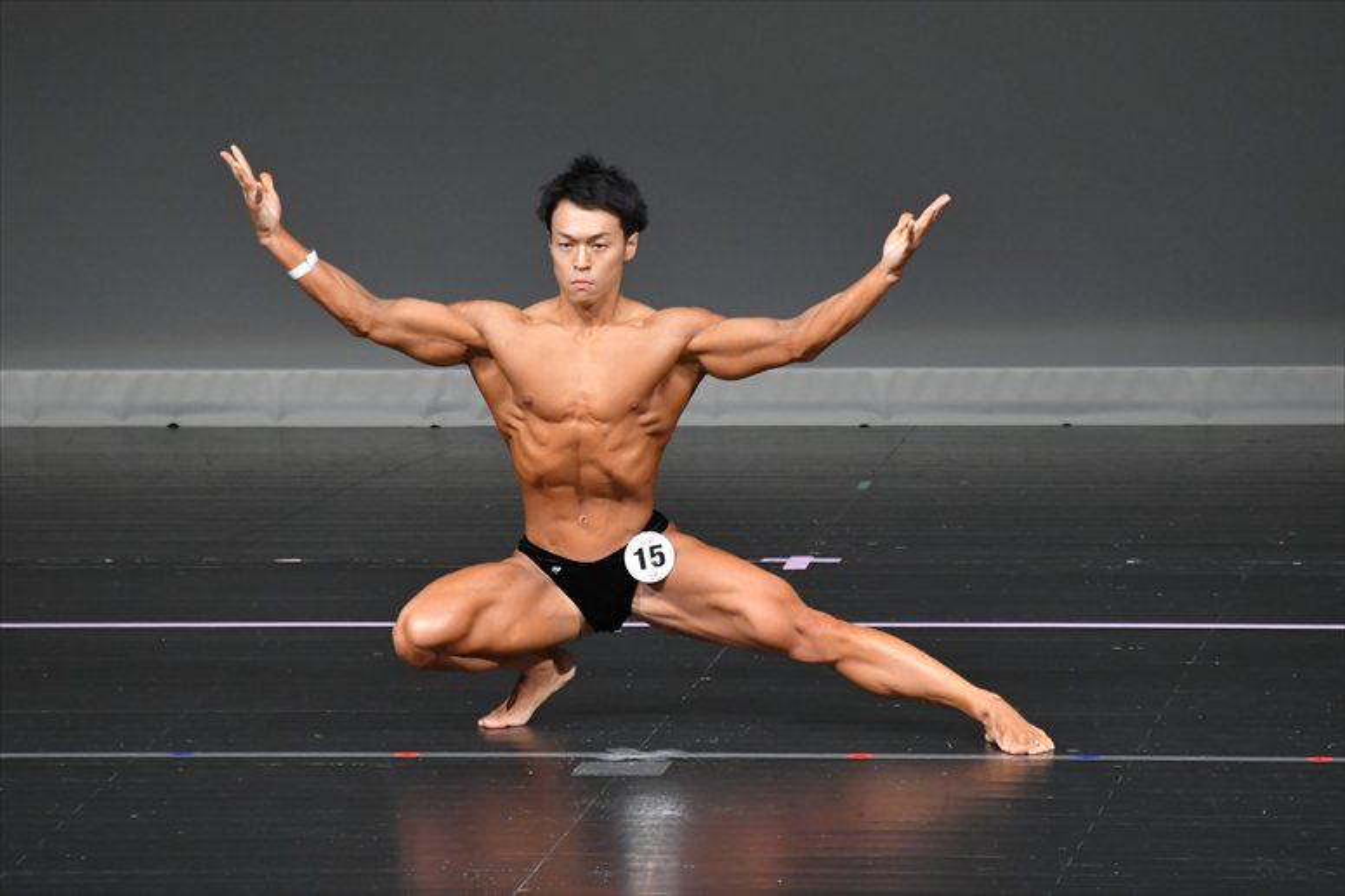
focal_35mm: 450
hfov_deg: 4.6
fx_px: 16805
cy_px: 448
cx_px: 672
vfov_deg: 3.1
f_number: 5.6
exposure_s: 1/400
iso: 4000
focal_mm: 300
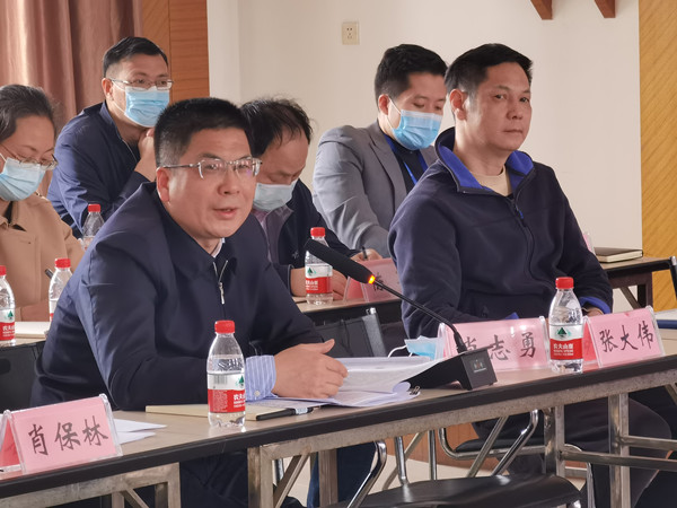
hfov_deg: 12.8
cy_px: 254
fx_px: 3012
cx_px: 338
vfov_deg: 9.6
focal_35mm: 154
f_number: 3.4
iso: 320
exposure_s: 1/50
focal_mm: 14.46
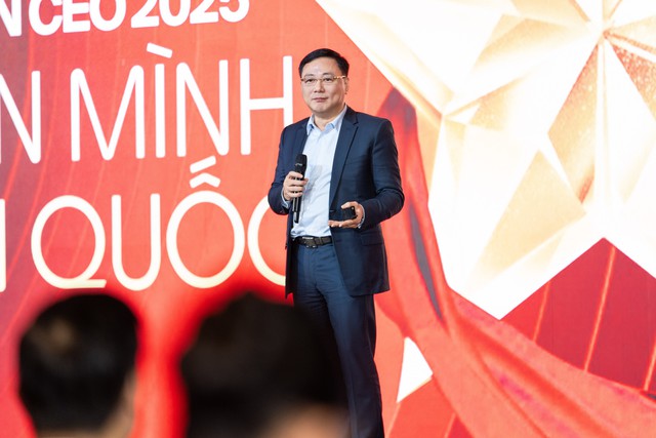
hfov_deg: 10.7
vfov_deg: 7.2
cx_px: 328
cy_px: 219
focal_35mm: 192
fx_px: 3499
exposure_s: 1/320
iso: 1600
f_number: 2.8
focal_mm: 192
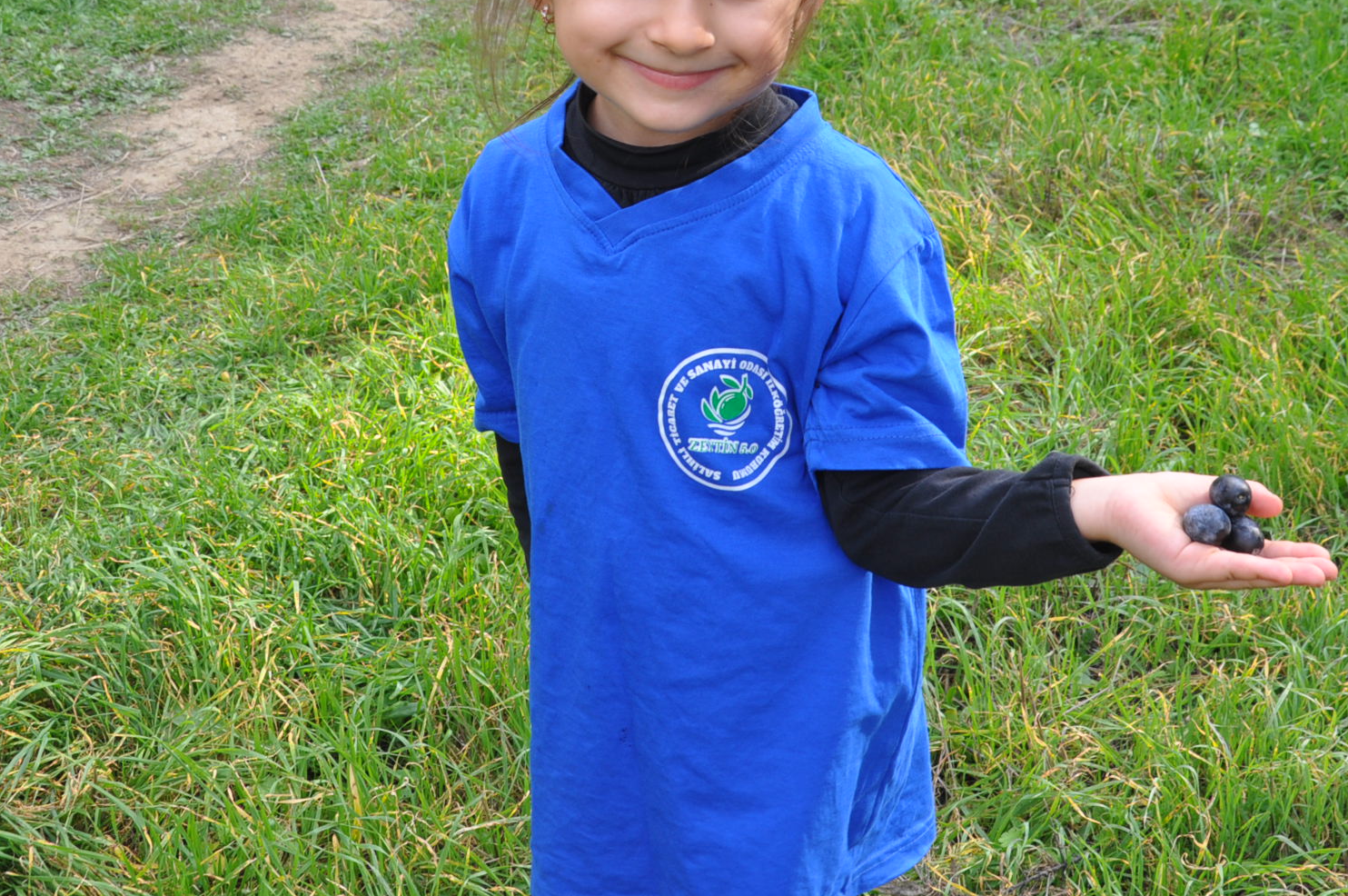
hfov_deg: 38.2
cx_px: 726
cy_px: 250
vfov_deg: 25.7
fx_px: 1945
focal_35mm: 52
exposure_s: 1/60
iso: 200
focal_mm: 24
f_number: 8
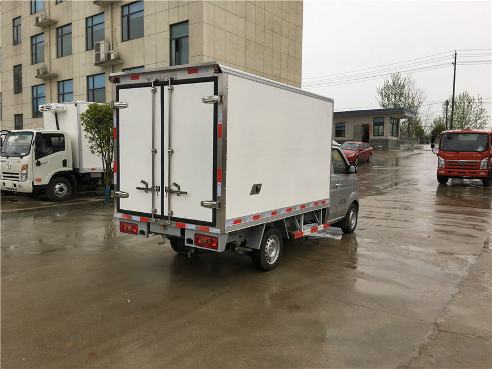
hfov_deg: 61.7
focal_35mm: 29
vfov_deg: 48.2
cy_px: 184
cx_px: 246
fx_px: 412
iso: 25
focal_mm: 4.15
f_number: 2.2
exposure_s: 1/108
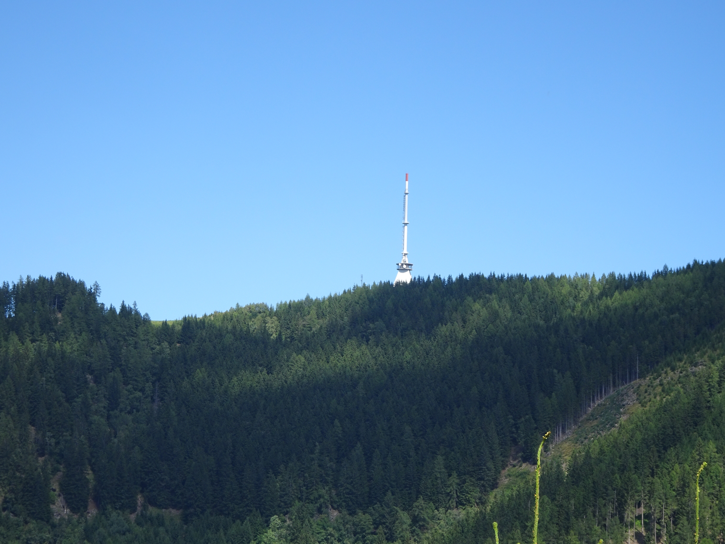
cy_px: 272
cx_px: 362
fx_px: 1843
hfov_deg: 22.3
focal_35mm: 88
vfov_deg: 16.8
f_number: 5
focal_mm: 14.99
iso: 80
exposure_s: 1/320
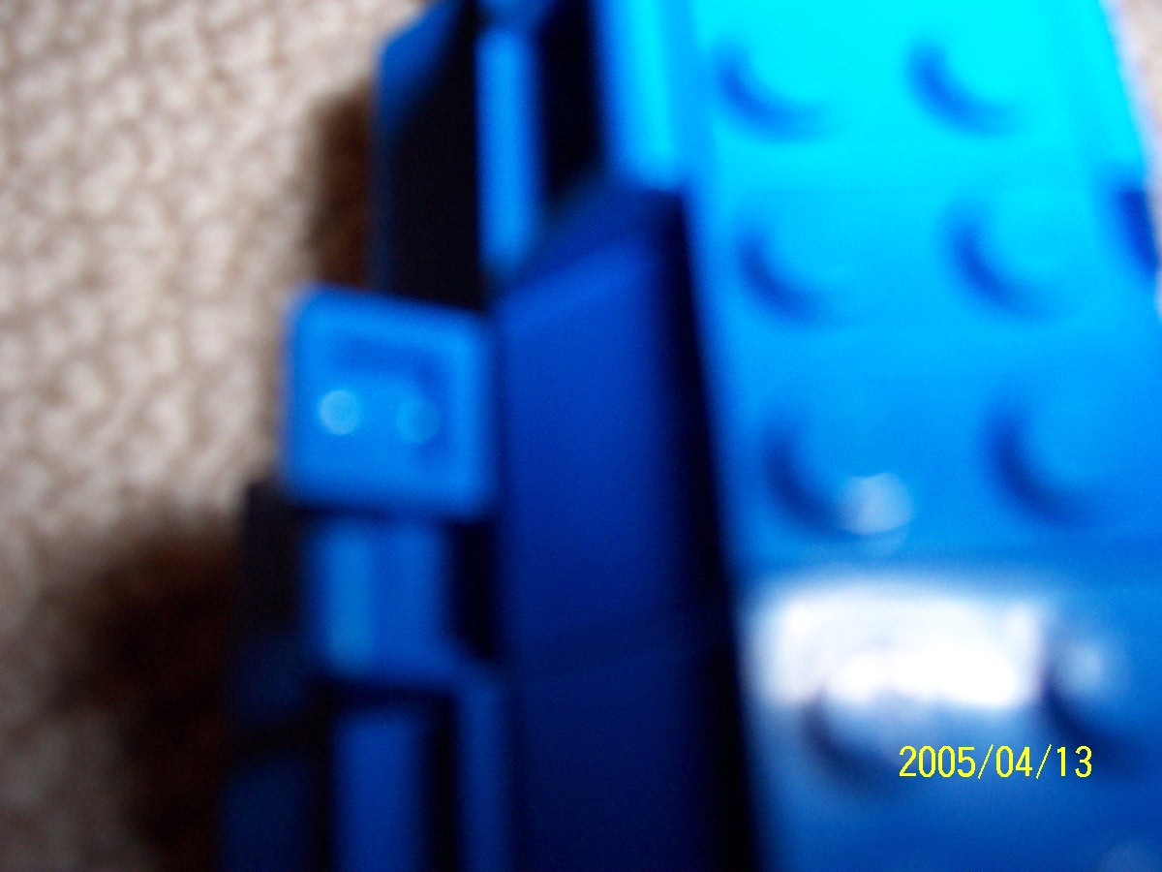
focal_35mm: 37
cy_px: 436
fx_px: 1242
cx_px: 581
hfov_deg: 50.1
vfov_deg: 38.7
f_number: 2.8
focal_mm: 5.6
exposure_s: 1/60
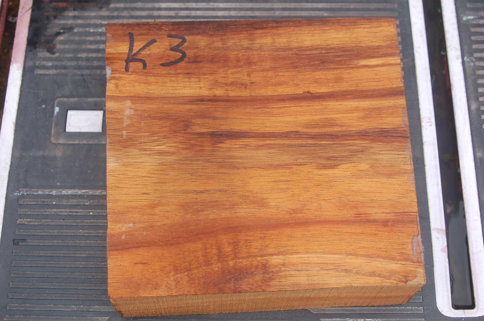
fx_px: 805
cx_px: 242
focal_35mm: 60
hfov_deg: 33.5
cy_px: 160
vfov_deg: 22.5
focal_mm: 40
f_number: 6.3
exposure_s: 1/160
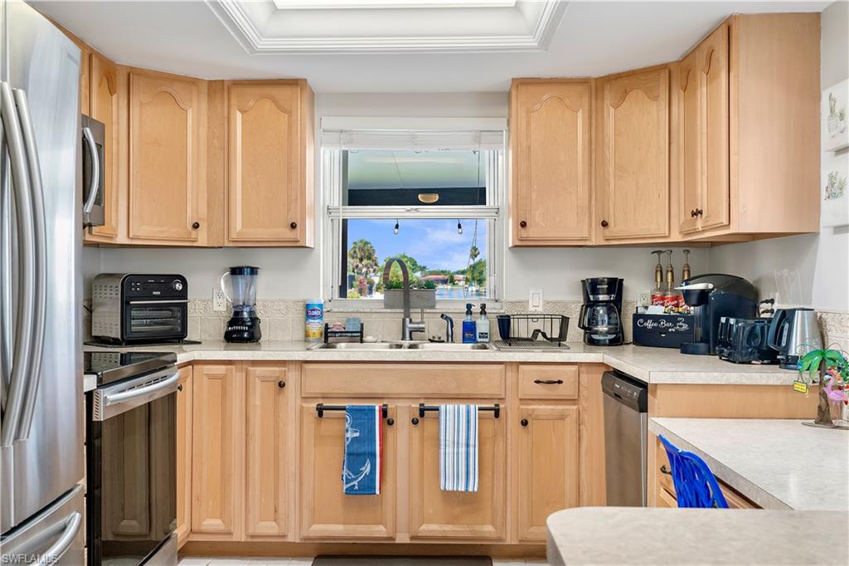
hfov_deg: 54.4
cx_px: 424
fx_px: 825
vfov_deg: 37.8
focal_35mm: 35
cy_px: 283
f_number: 8
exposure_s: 1/125
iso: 400
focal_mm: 35
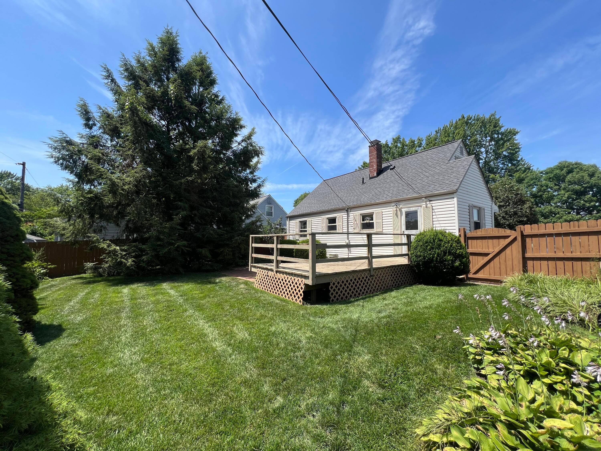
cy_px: 226
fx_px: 226
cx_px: 300
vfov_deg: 89.9
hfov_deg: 106.2
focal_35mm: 13
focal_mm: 1.57
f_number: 1.8
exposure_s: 1/1167
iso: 32
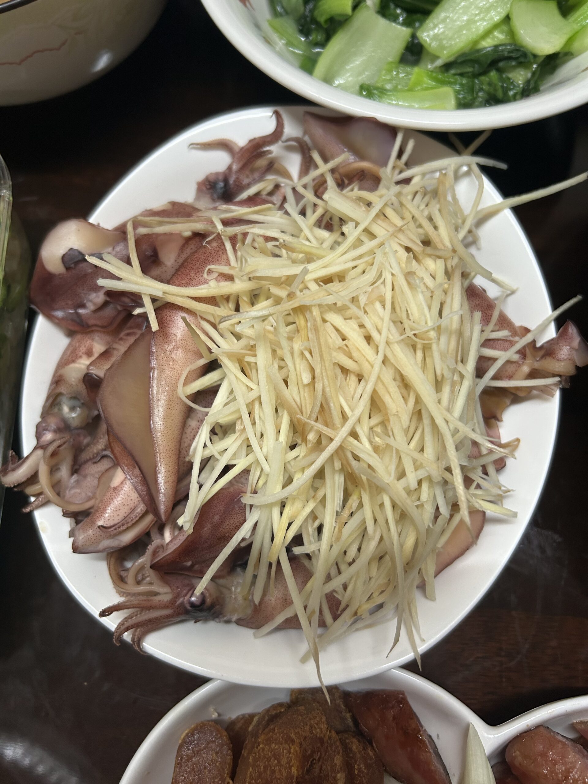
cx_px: 294
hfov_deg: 53.1
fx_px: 589
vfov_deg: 67.3
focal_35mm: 26
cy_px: 392
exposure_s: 1/60
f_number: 1.5
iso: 200
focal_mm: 5.7
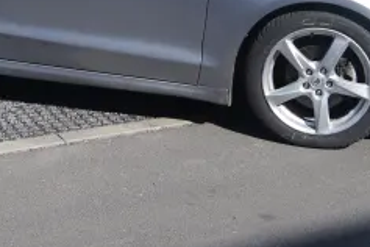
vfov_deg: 15.0
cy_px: -22
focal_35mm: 89
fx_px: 915
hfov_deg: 22.7
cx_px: 114
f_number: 8
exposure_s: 1/250
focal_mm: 22
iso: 100
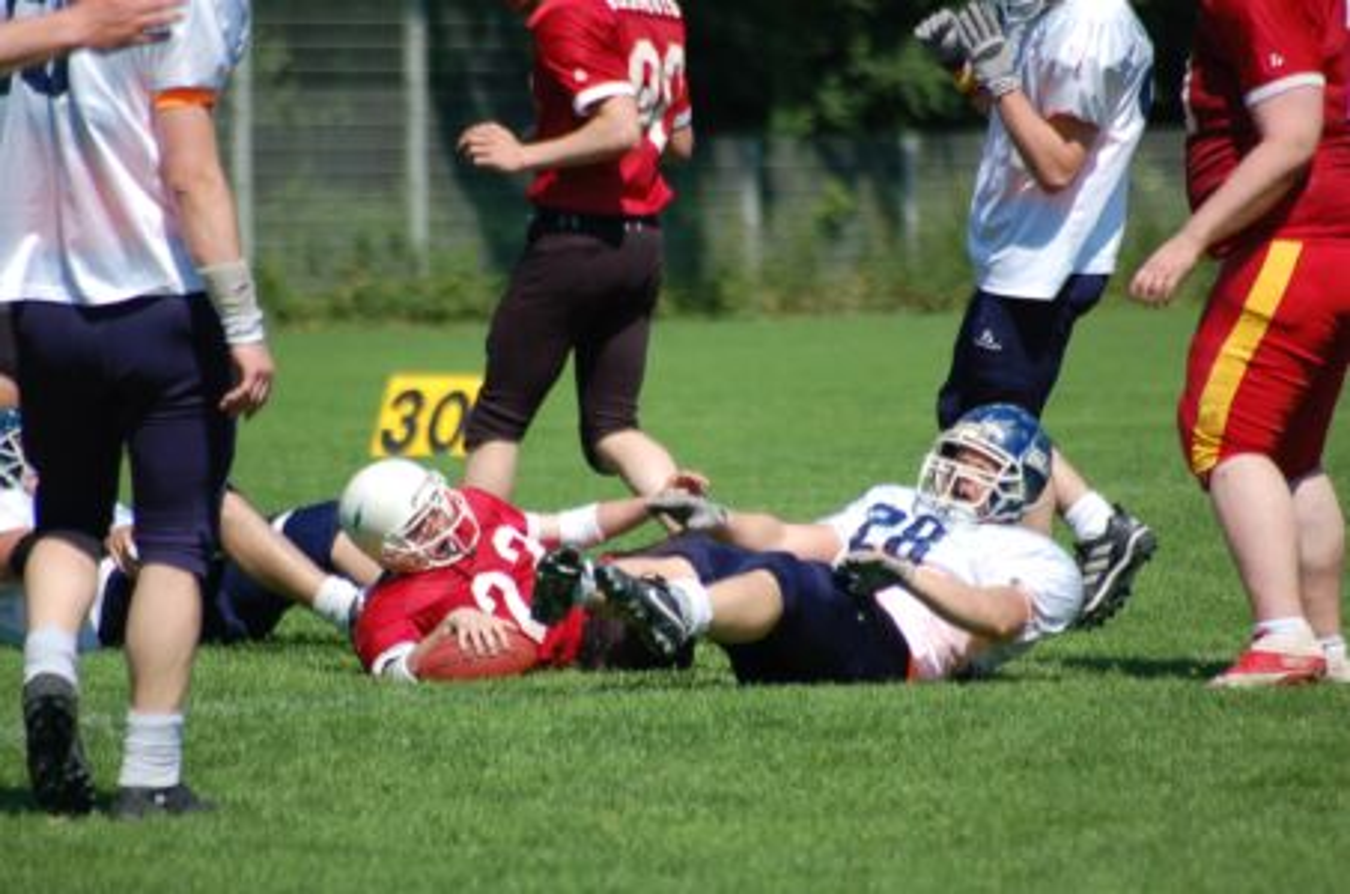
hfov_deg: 4.6
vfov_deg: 3.0
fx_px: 16839
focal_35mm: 450
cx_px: 675
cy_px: 447
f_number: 5.6
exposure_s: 1/1000
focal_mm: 300
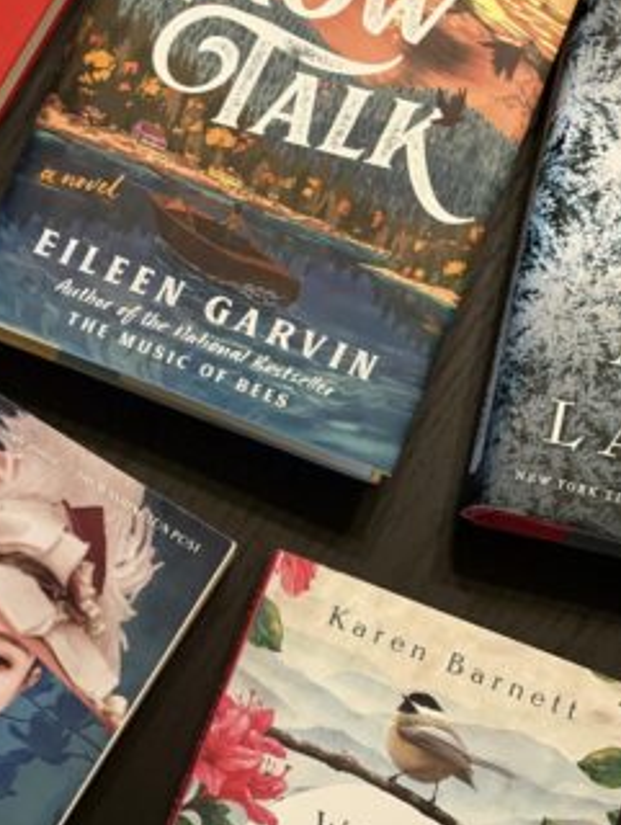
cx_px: 157
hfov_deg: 11.3
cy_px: 378
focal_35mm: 131
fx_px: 3125
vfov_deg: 15.0
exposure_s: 1/40
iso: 250
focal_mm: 9
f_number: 2.8
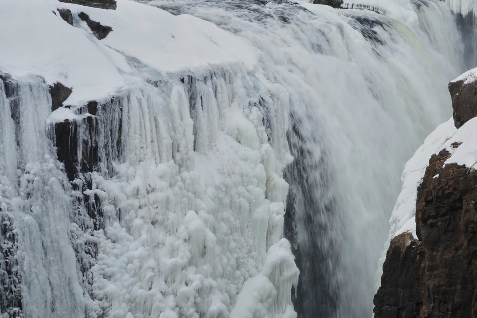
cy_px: 159
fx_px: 1895
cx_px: 313
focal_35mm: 143
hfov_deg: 14.3
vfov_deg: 9.6
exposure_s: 1/30
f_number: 32
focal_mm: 100
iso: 400
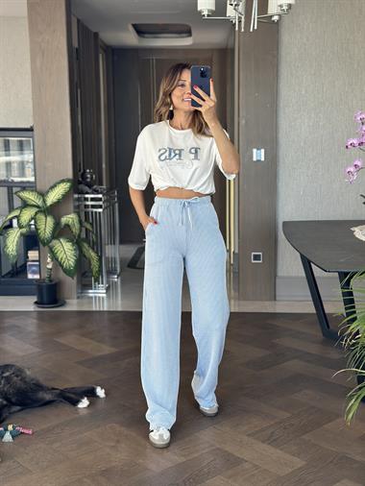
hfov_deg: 30.3
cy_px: 243
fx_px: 674
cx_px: 182
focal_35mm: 48
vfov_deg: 39.6
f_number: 1.78
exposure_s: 1/121
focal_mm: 6.86
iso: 125
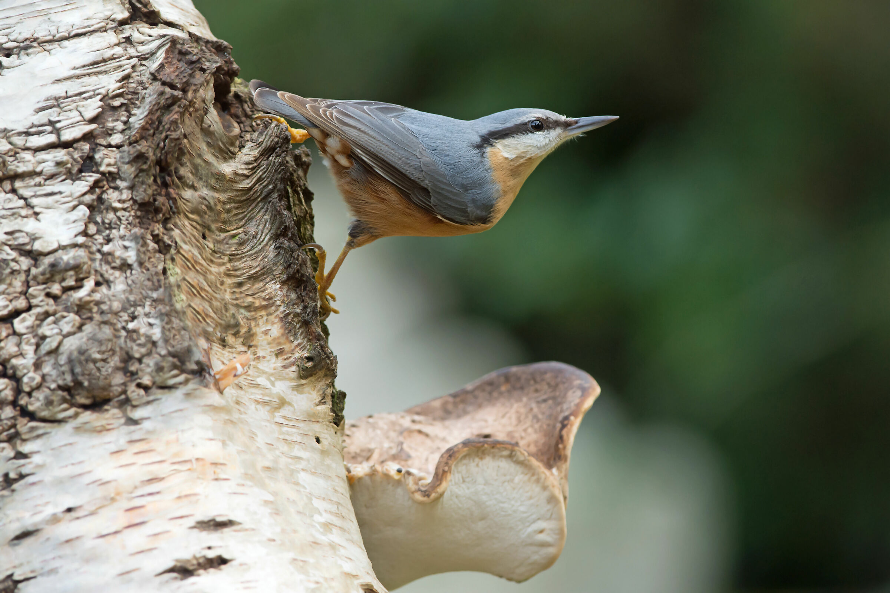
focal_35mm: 450
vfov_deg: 3.1
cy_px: 296
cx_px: 445
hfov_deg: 4.6
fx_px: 11124
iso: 1000
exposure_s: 1/100
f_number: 7.1
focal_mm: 300
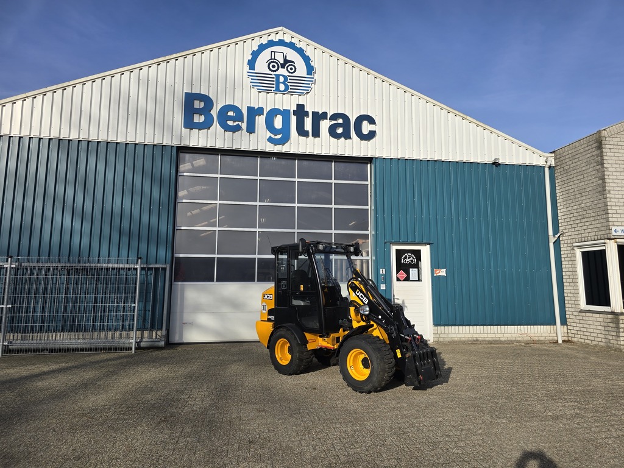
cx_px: 312
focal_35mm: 23
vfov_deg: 58.9
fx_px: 415
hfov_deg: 73.9
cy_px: 234
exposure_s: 1/1030
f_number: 1.7
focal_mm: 6.3
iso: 12
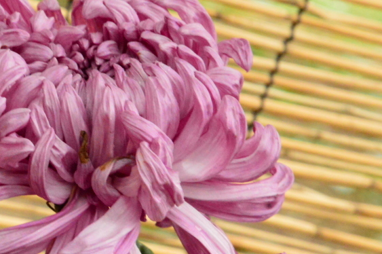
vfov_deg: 3.6
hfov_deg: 5.4
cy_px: 161
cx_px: 83
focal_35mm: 382
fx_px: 4049
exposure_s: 1/40
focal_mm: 140
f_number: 18
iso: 6400
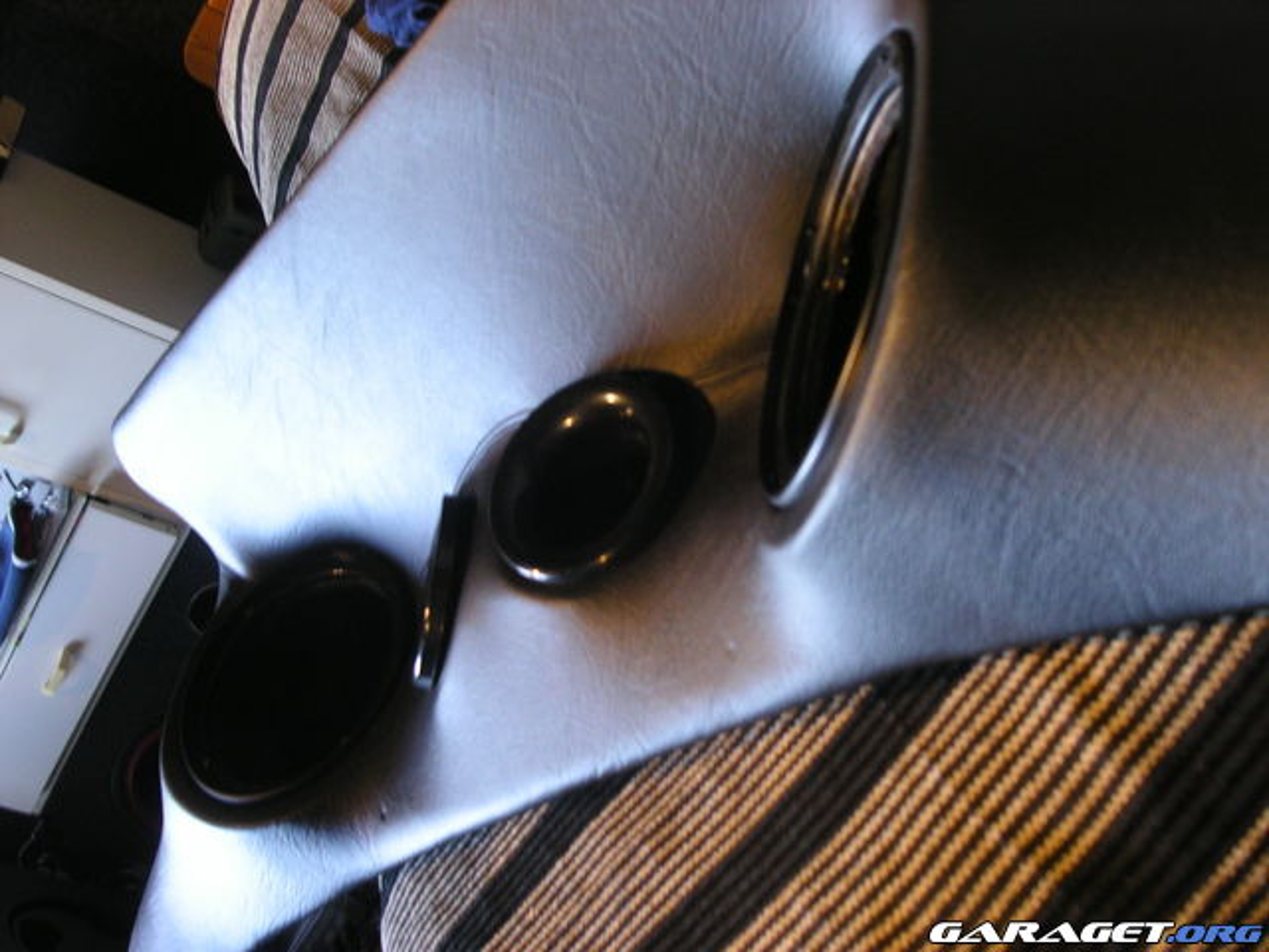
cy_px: 476
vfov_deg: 37.7
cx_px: 634
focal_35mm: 38
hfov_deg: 49.0
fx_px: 1393
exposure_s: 1/8
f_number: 2.8
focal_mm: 7.8
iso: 200
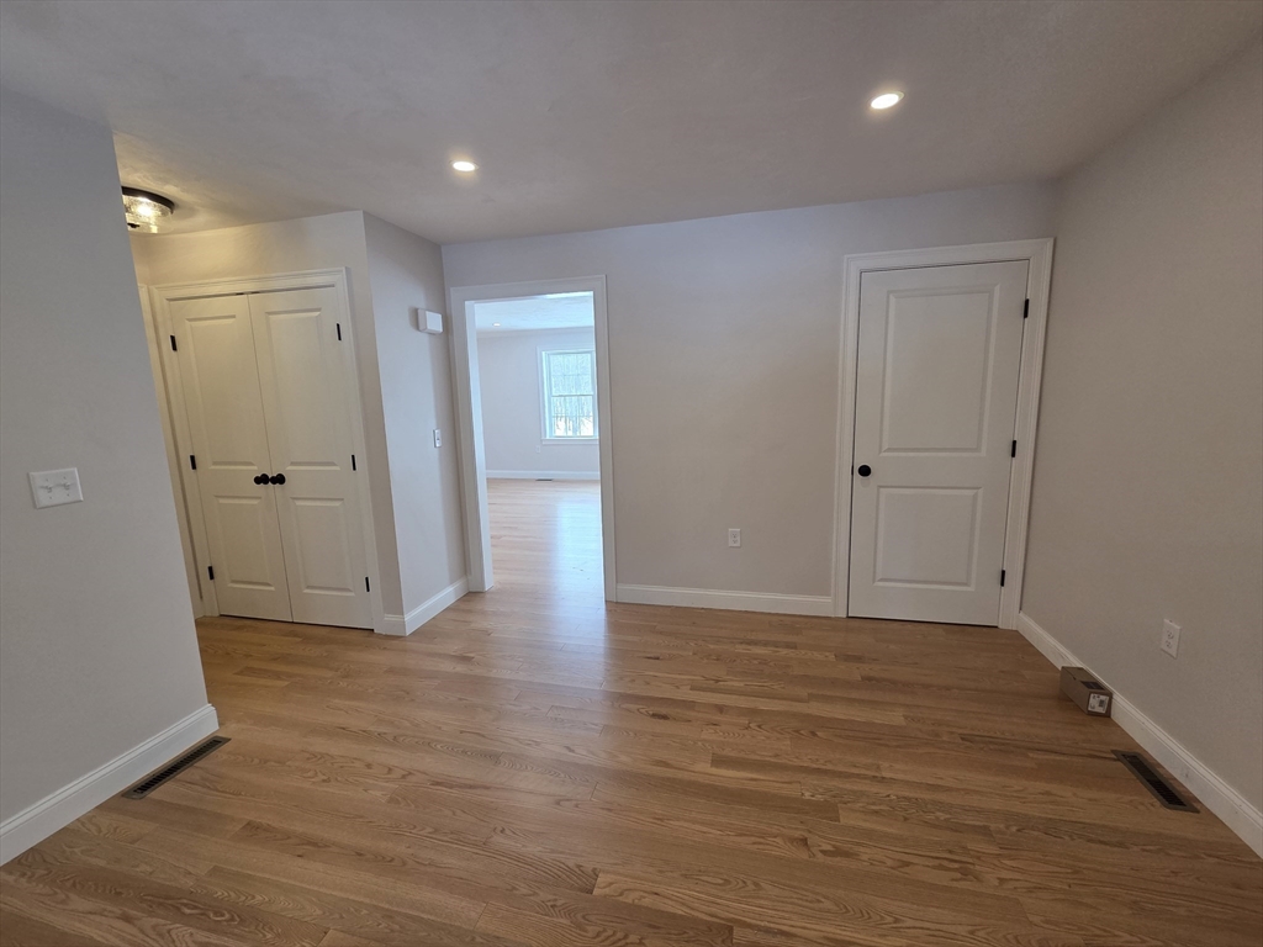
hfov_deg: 106.2
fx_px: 474
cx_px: 632
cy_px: 474
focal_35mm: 13
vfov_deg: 89.9
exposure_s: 1/120
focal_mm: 2.2
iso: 125
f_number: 2.2
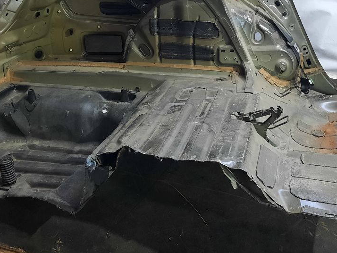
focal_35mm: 42
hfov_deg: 44.6
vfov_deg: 34.1
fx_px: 409
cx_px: 197
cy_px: 84
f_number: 2
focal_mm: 4.6
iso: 320
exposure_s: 1/50
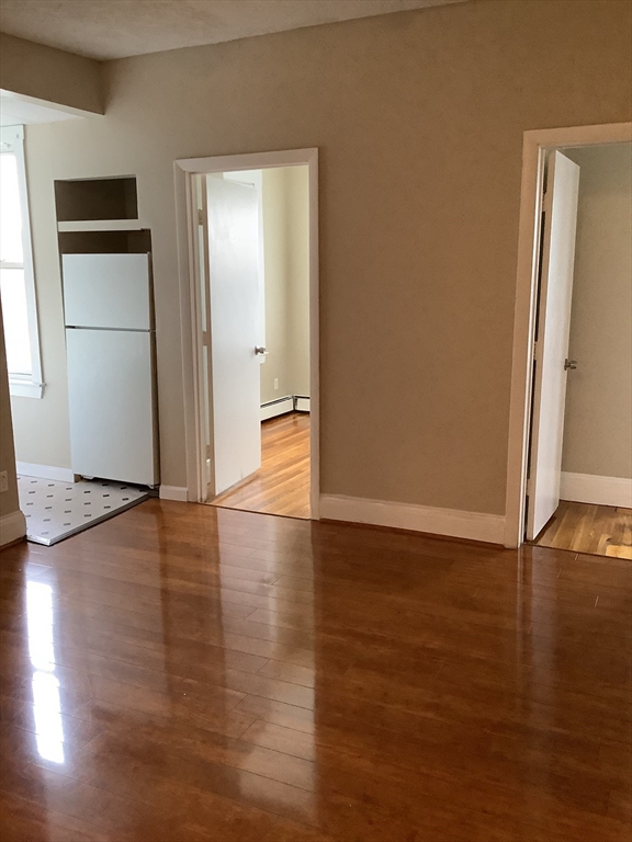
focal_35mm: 31
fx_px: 755
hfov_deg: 45.4
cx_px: 316
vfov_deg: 58.4
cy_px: 421
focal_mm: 3.3
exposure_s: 1/60
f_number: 2.4
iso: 320
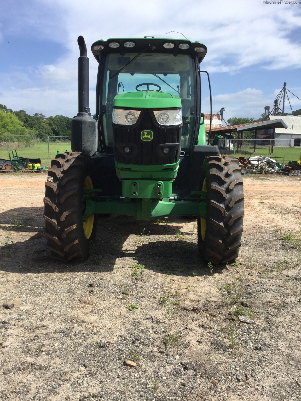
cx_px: 150
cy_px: 200
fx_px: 359
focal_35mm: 31
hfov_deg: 45.4
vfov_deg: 58.4
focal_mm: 3.3
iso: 25
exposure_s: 1/1031
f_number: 2.4
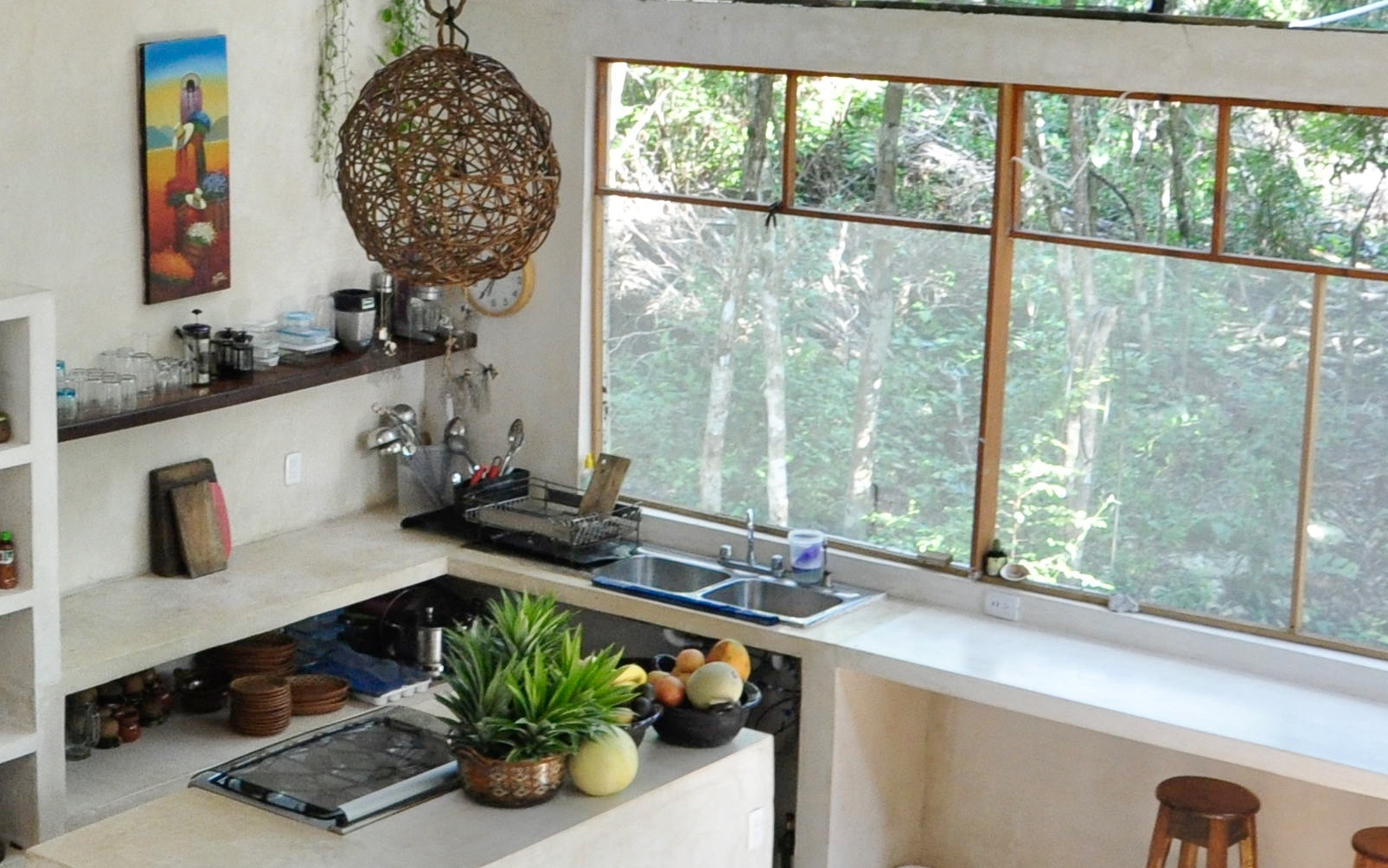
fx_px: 2624
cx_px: 55
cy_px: 221
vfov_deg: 18.7
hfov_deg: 28.1
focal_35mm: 69
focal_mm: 17
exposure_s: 1/40
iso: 800
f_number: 7.1
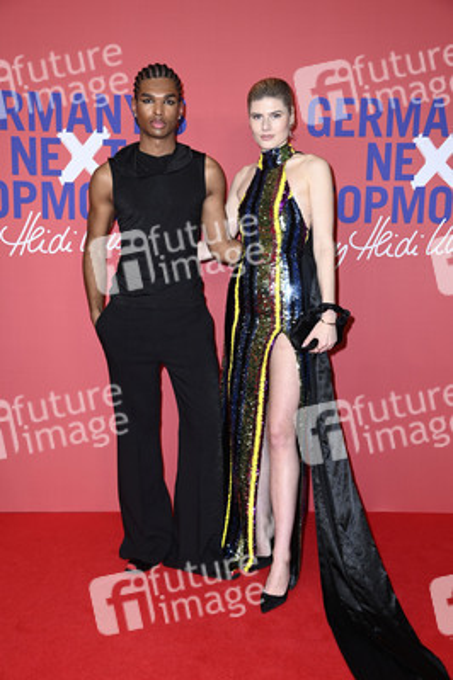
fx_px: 851
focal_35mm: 45
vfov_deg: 43.6
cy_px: 340
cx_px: 226
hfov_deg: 29.8
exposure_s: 1/200
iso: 640
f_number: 5.6
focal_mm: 45
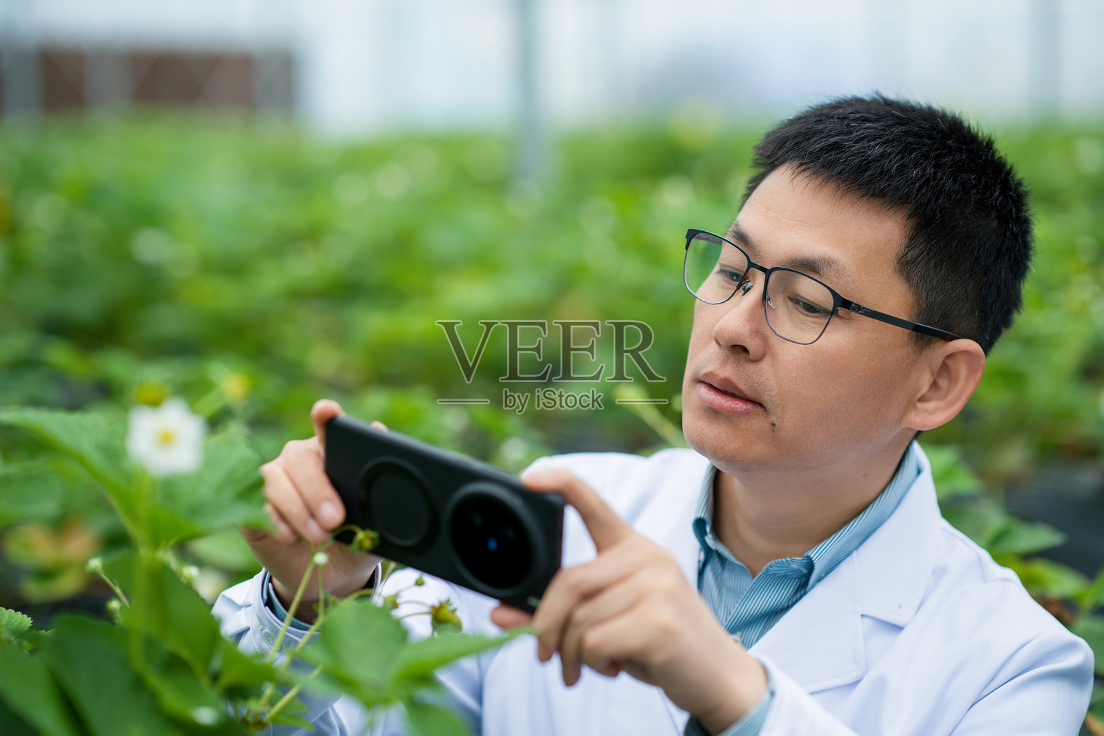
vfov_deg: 16.1
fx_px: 2607
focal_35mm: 85
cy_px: 368
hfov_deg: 23.9
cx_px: 552
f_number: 2
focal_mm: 85
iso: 100
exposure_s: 1/60
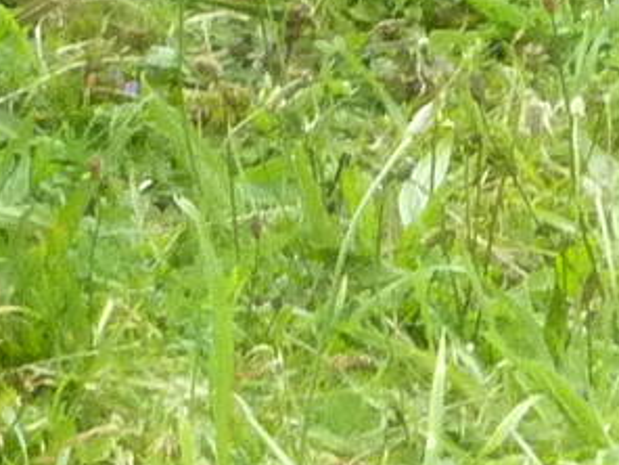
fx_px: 19152
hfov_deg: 1.8
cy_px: -398
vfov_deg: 1.4
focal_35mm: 1071
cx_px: -1004
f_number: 4.5
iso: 400
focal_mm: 22.5
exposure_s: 1/200
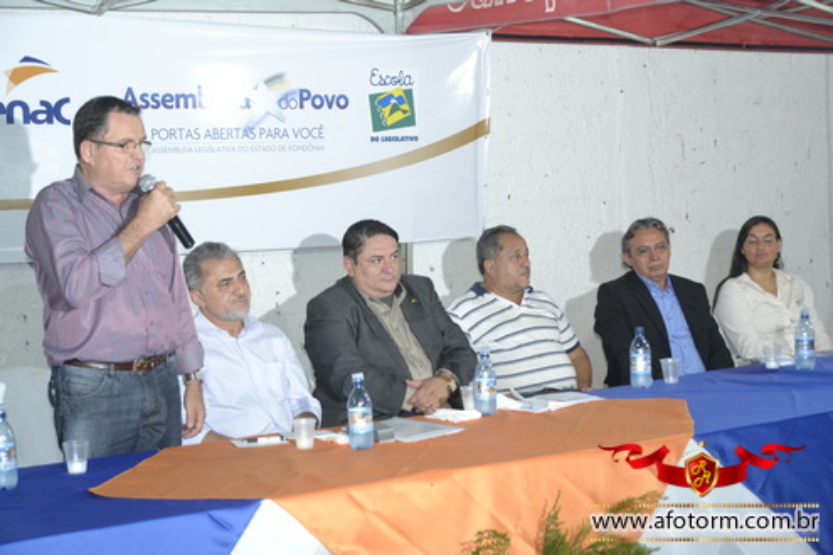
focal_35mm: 66
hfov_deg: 30.5
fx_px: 1527
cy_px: 278
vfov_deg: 20.6
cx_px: 416
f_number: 4.5
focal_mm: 44
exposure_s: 1/60
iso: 1800
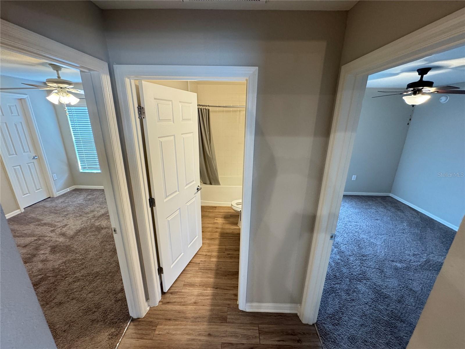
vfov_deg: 85.7
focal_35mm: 14
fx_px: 188
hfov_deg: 102.1
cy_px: 174
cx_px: 232
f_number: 2.2
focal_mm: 2.22
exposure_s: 1/60
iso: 250
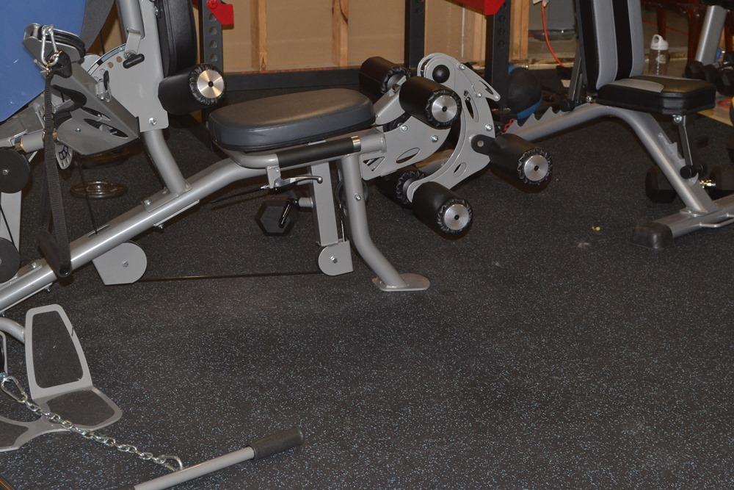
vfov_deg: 18.9
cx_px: 367
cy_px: 245
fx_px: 1468
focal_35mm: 72
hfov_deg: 28.1
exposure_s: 1/60
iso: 800
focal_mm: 48
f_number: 8
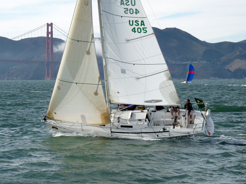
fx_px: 1009
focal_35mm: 142
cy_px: 92
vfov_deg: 10.4
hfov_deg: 13.9
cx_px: 123
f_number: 4.5
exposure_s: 1/1000
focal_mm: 25.2
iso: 100
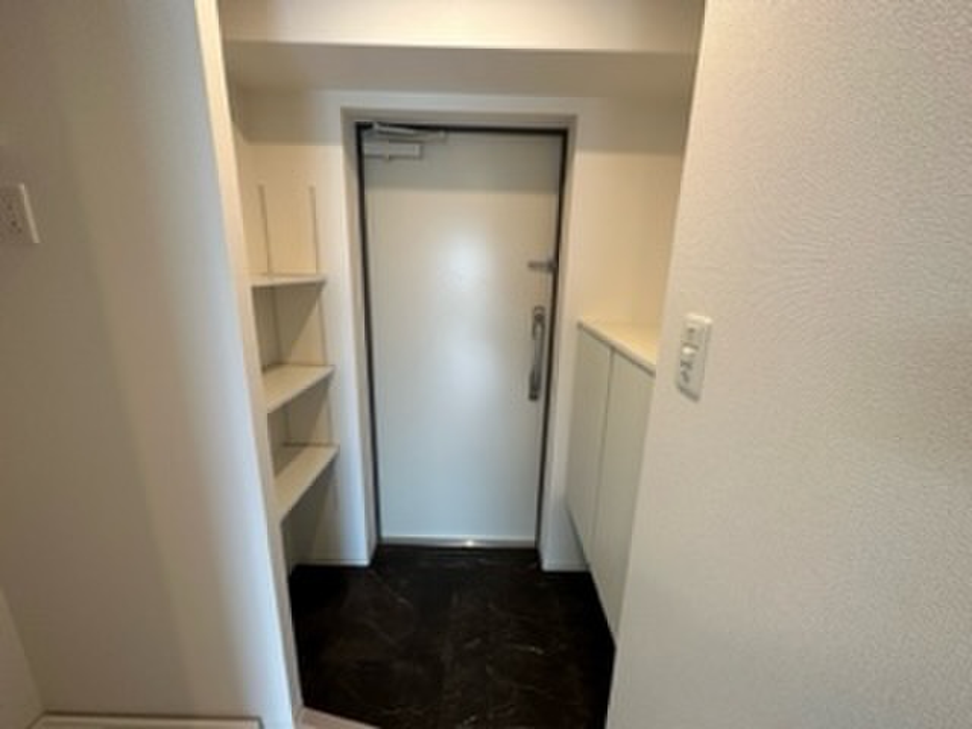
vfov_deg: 85.7
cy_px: 364
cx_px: 486
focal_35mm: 14
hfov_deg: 102.1
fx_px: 393
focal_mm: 2.22
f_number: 2.2
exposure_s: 1/120
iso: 250
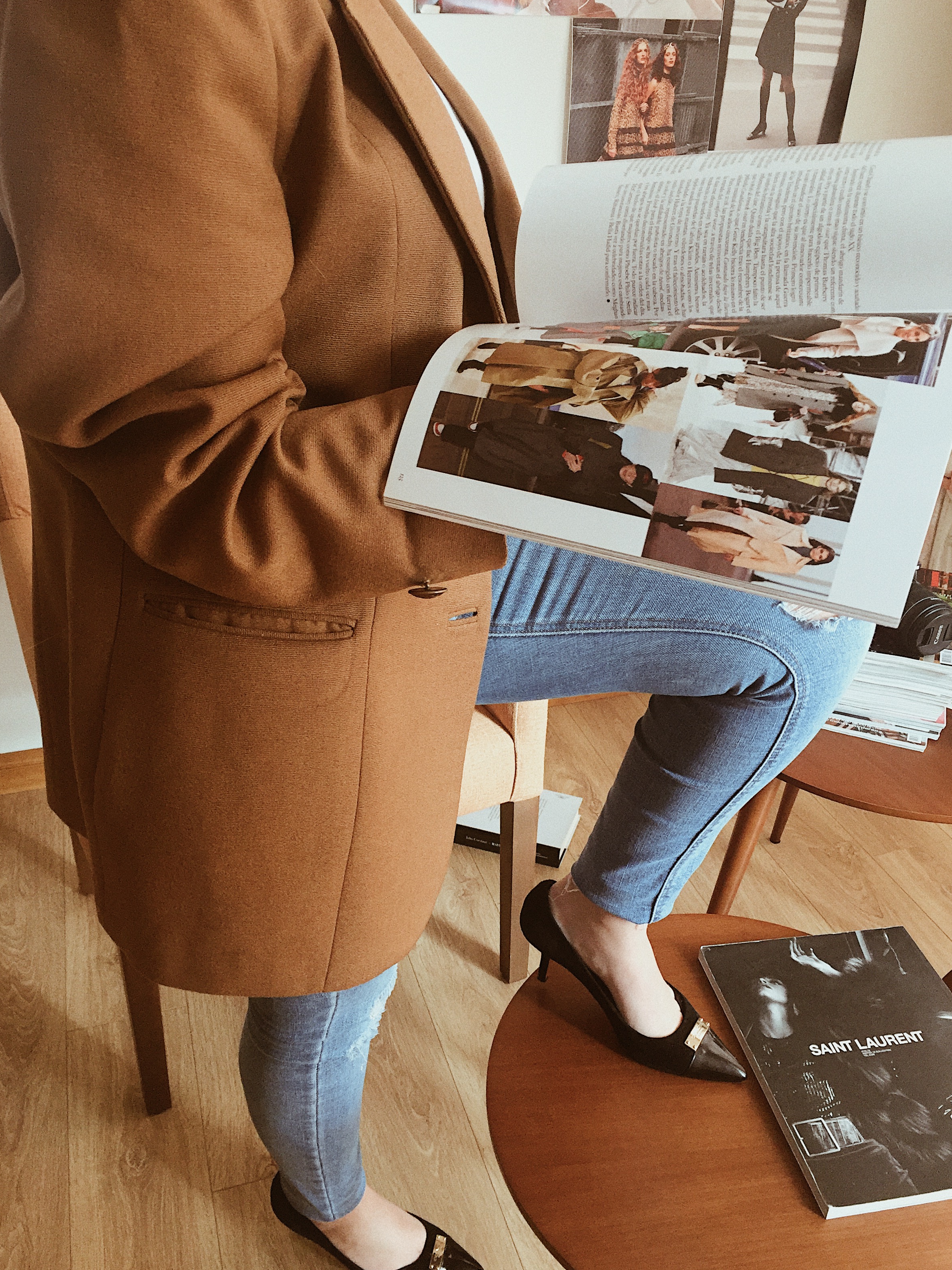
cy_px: 654
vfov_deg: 60.0
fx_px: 1100
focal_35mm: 30
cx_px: 469
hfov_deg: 46.8
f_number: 2.2
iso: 200
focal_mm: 4.15
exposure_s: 1/30
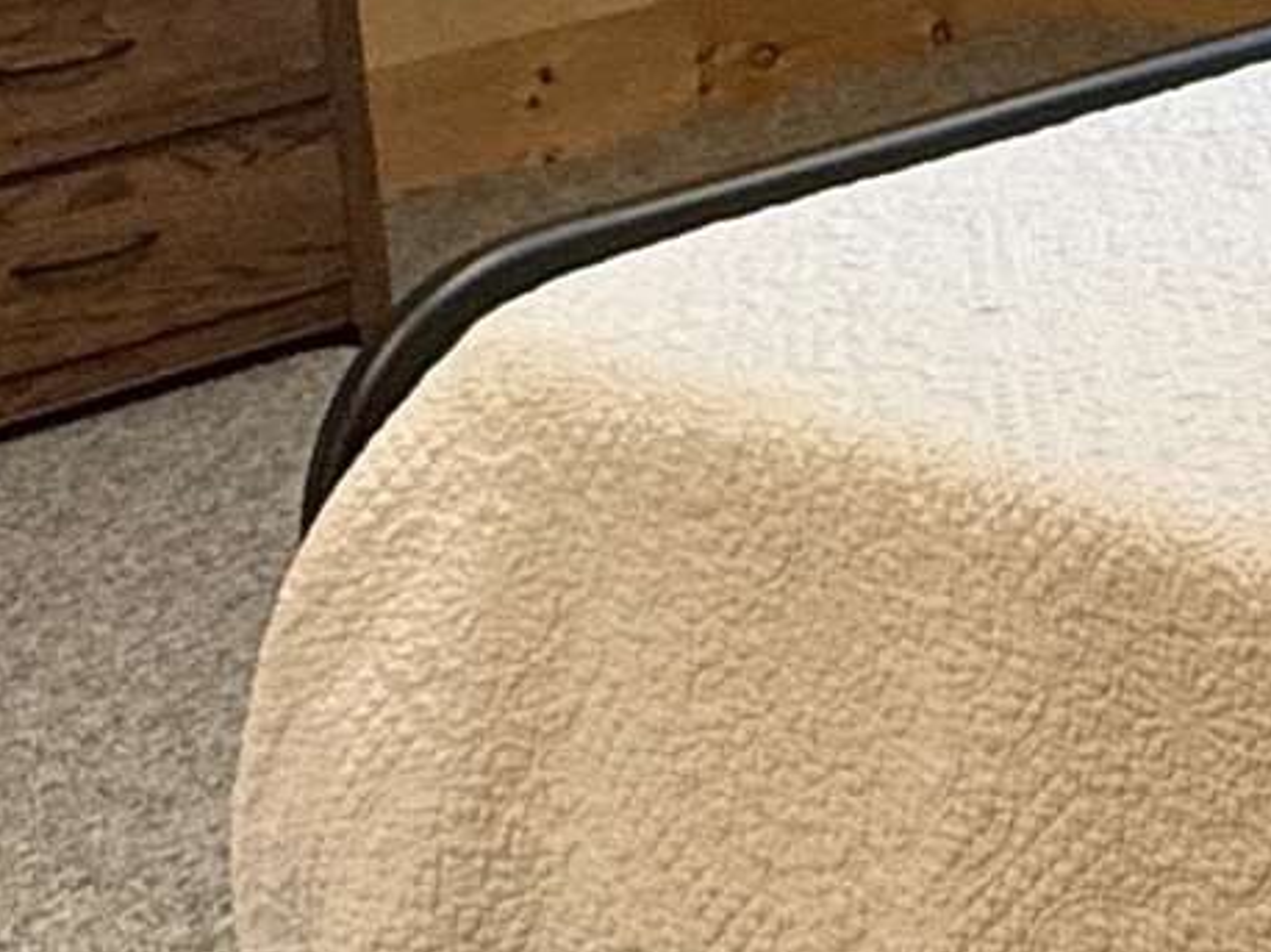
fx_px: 3450
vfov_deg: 15.7
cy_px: 352
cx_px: 1812
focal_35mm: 94
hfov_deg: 18.8
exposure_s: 1/60
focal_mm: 2.22
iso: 200
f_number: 2.2
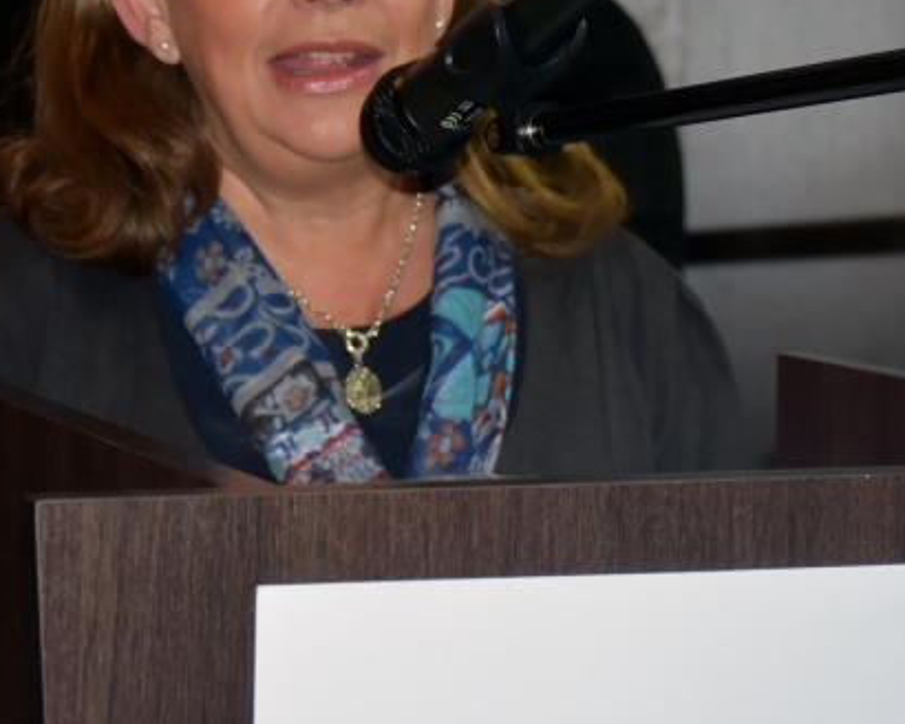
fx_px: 3299
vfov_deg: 12.5
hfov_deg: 15.6
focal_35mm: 123
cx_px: 435
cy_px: 200
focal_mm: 35
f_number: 5
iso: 800
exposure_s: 1/60
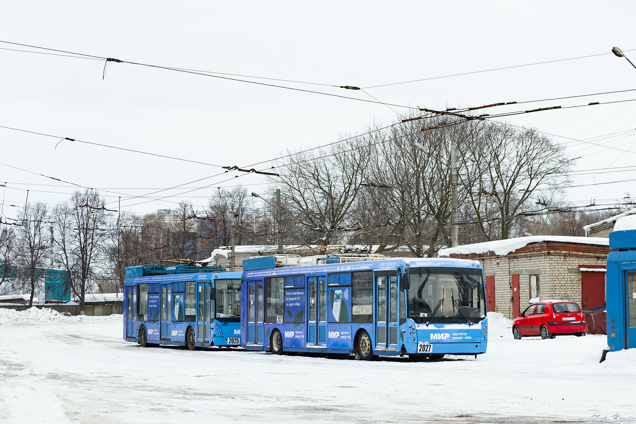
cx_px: 318
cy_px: 212
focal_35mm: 60
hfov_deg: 33.4
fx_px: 1060
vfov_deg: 22.6
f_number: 5.3
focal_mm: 40
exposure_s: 1/320
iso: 200
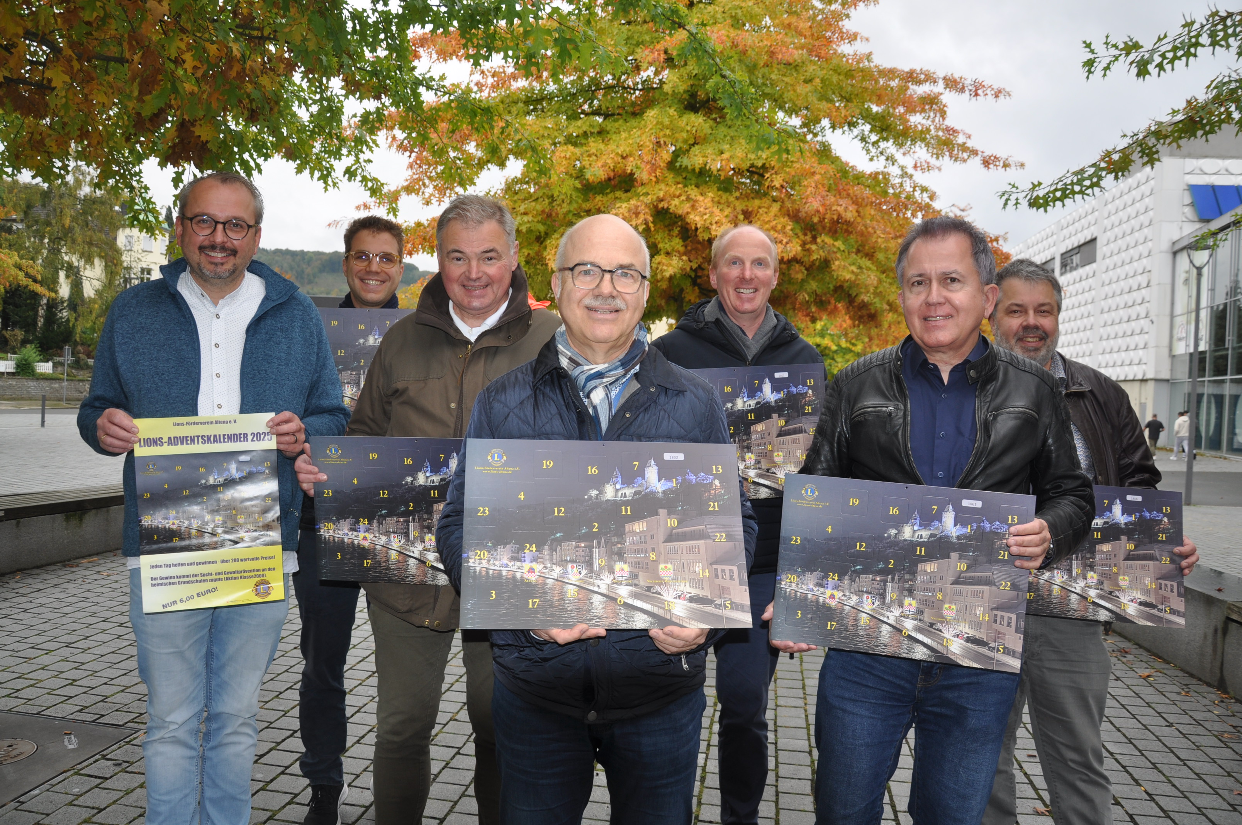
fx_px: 1809
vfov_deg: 25.7
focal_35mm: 52
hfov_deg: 37.9
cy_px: 412
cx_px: 621
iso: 200
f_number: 5.6
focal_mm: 35
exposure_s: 1/200
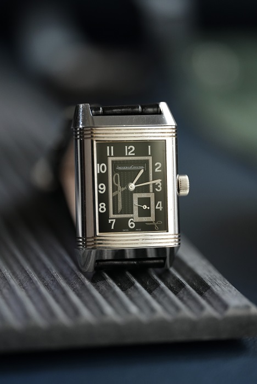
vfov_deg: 19.4
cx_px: 128
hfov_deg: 13.1
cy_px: 192
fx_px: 1123
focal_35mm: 105
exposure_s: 1/250
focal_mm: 105
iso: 3200
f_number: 2.8
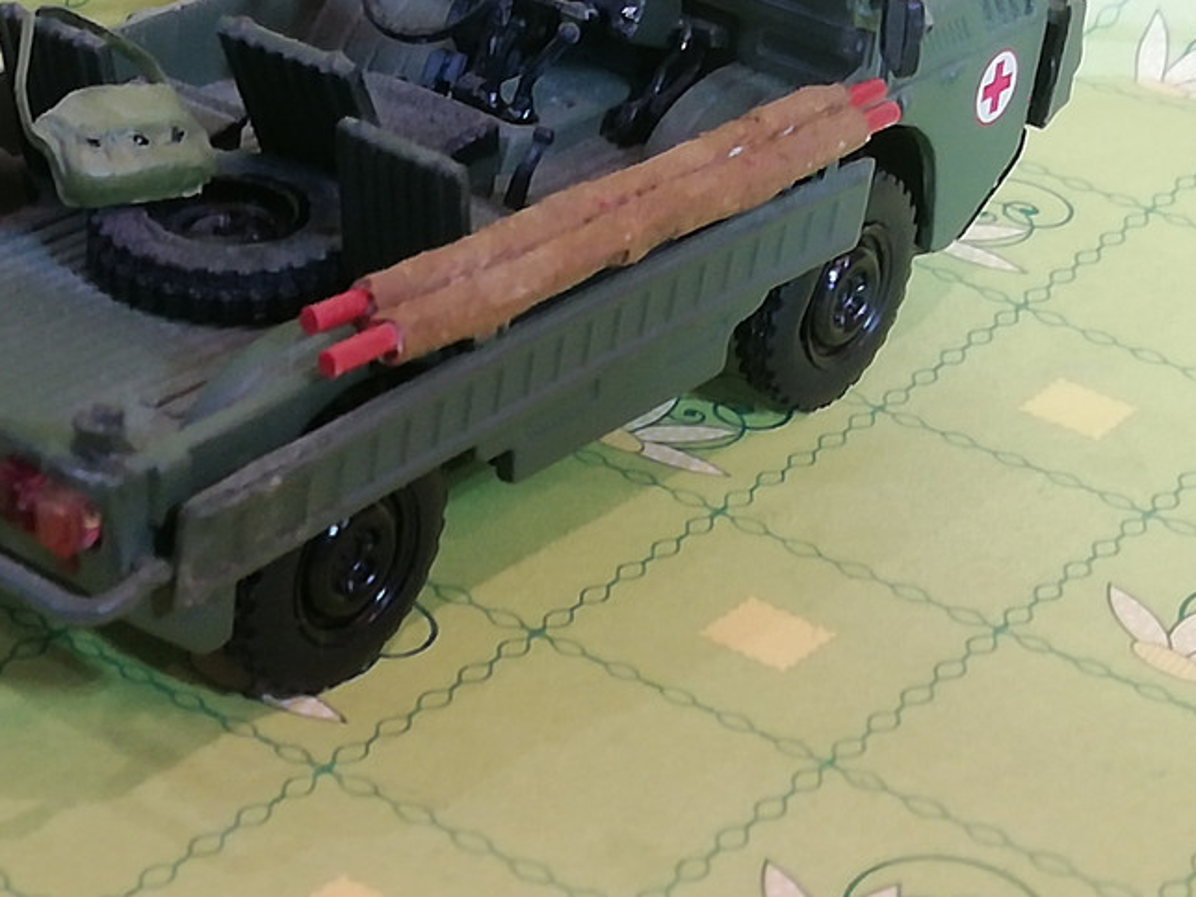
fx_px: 3490
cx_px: 348
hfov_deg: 19.4
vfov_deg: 14.6
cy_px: 173
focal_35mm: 101
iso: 160
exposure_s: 1/33.3
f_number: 2.2
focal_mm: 3.46
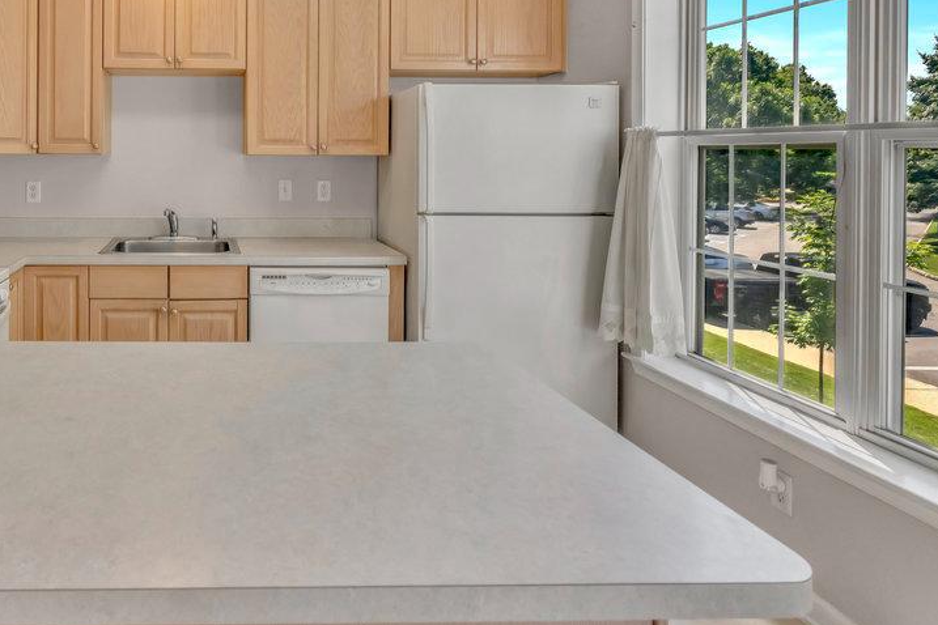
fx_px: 651
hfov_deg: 66.6
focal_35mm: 25
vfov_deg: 49.7
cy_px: 175
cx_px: 225
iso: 2500
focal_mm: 14
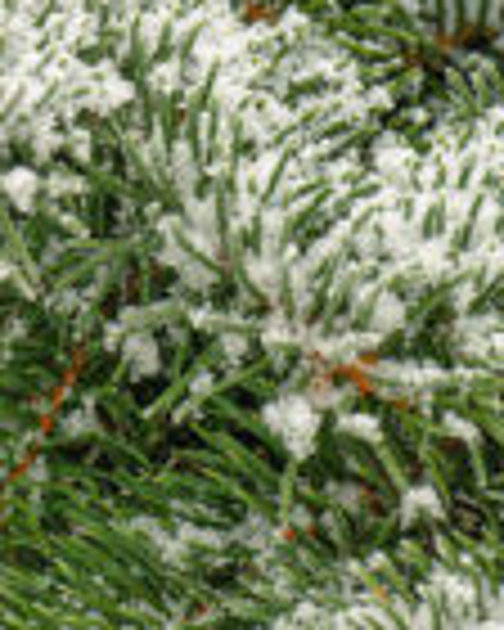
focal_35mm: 2467
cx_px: 9
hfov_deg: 0.6
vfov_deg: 0.8
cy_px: -207
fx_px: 45999
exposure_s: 1/320
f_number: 6.3
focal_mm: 600
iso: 2200
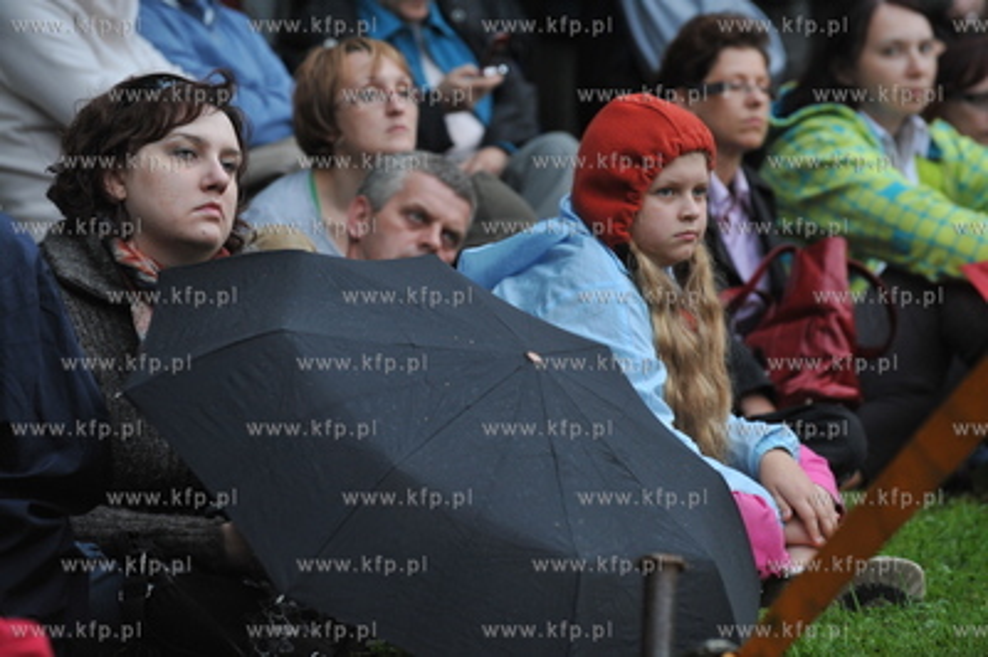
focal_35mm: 200
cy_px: 328
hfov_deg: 10.3
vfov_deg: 6.9
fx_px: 5484
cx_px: 494
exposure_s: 1/100
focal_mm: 200
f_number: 5.6
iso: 1600
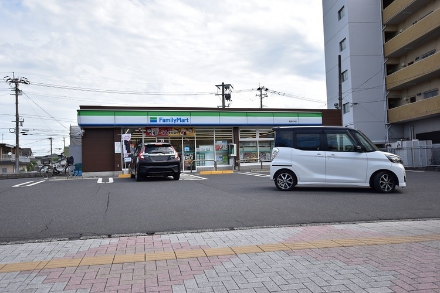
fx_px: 367
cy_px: 146
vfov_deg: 43.6
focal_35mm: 30
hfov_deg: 61.9
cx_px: 220
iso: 160
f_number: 4
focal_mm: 20
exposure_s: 1/1250
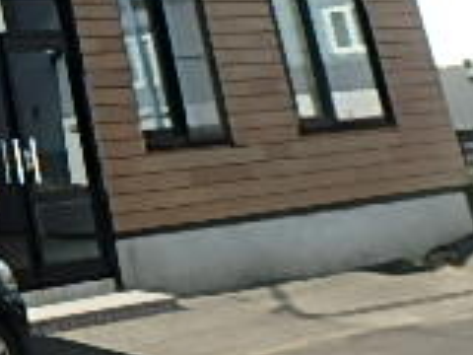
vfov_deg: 15.3
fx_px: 1148
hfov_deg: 18.0
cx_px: -402
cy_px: -278
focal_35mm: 84
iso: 125
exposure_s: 1/500
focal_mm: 3.7
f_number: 3.5
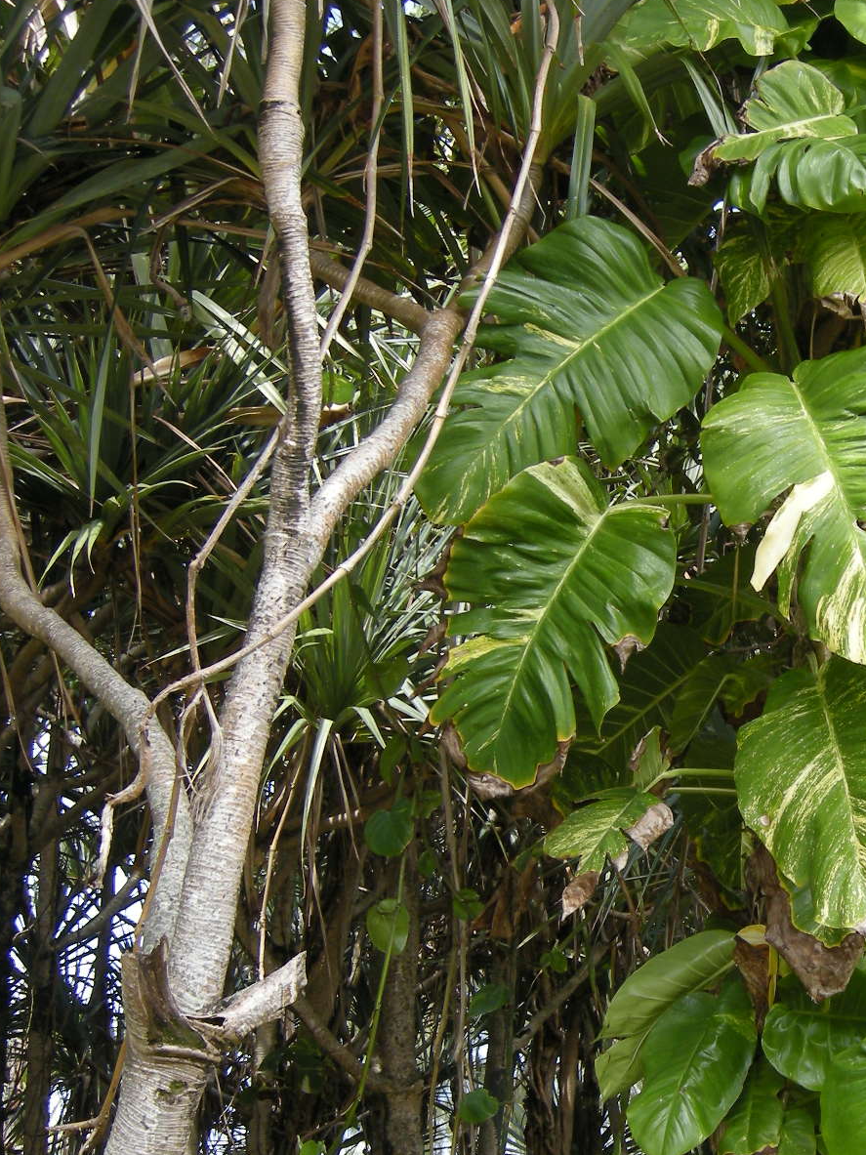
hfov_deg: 20.2
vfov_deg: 27.3
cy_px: 759
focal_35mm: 71
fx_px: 2369
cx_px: 817
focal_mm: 7.5
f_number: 3.8
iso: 64
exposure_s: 1/132
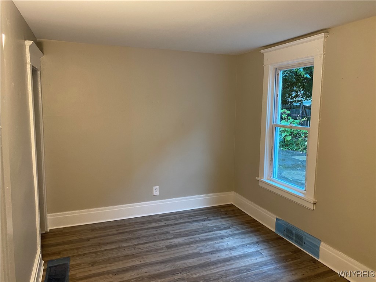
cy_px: 141
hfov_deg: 67.3
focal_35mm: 26
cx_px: 188
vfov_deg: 53.1
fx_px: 282
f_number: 1.8
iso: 250
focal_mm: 4.25
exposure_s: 1/60
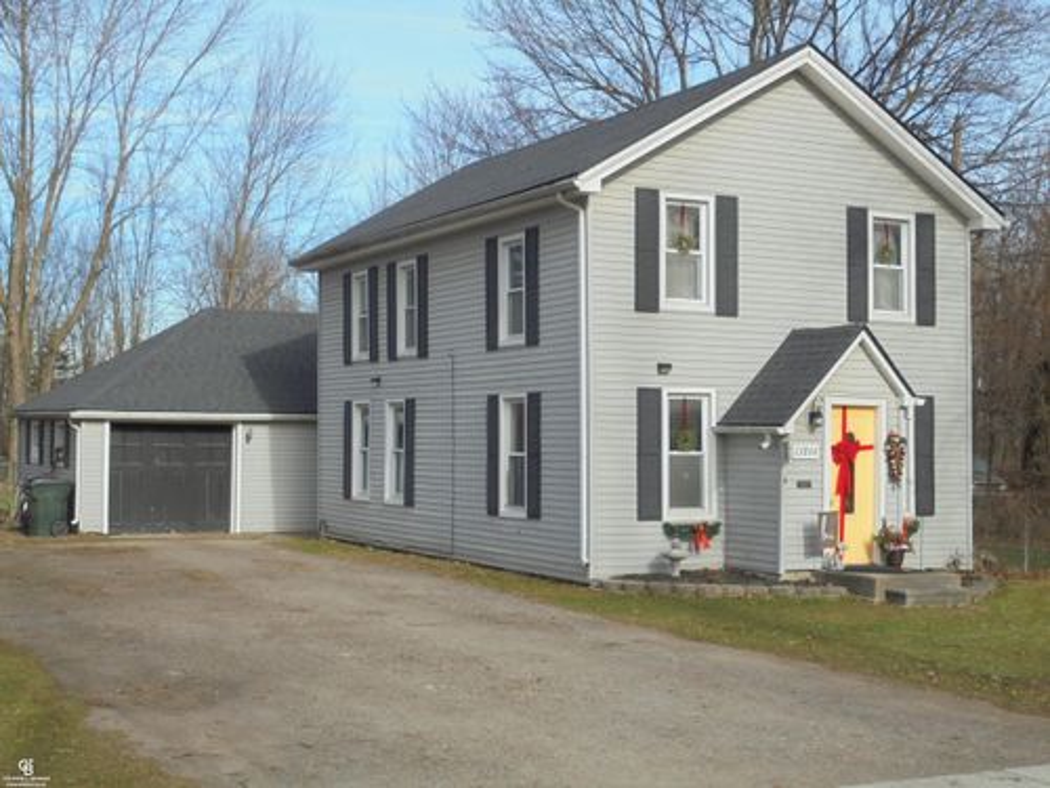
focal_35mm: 49
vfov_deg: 29.7
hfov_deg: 38.9
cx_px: 525
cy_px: 394
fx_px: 1486
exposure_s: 1/400
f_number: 4.8
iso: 100
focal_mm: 8.9
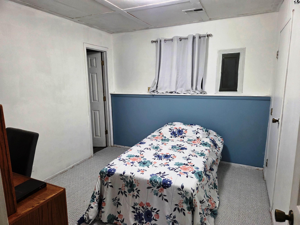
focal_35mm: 23
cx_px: 150
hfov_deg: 73.9
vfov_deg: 58.9
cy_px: 112
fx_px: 199
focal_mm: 5.4
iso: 500
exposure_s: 1/120
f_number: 1.8
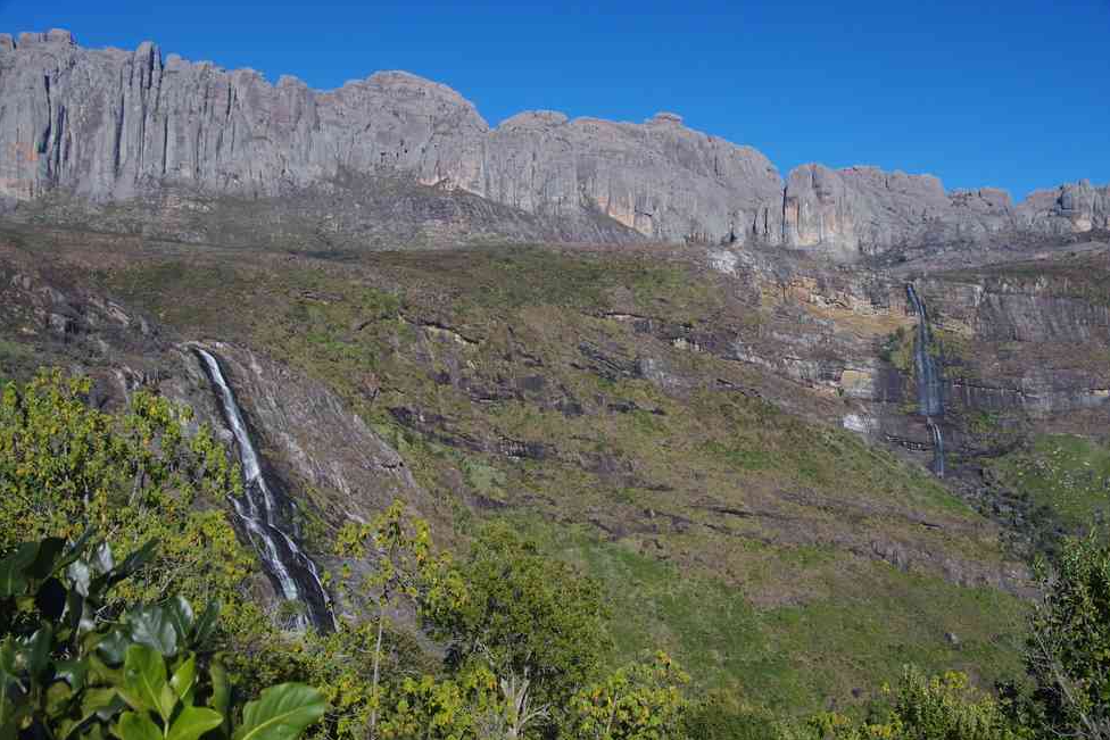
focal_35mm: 44
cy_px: 375
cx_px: 566
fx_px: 1357
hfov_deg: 44.5
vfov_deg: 30.5
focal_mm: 29.4
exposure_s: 1/80
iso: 200
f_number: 11
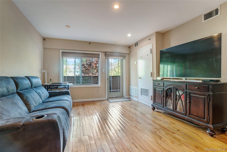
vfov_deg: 77.3
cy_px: 76
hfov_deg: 100.4
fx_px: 95
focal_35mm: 15
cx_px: 114
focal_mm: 10
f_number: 9
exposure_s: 1/13
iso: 800
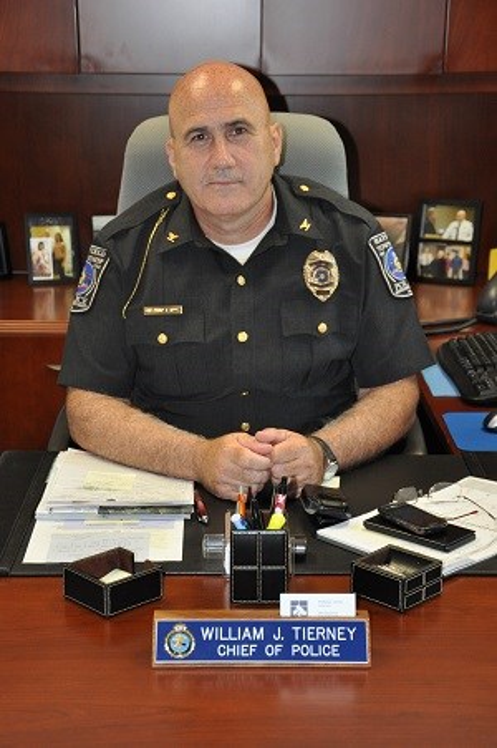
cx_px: 248
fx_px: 1400
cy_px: 374
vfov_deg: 29.9
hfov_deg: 20.1
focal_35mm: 68
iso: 800
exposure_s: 1/60
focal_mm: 45
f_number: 4.8
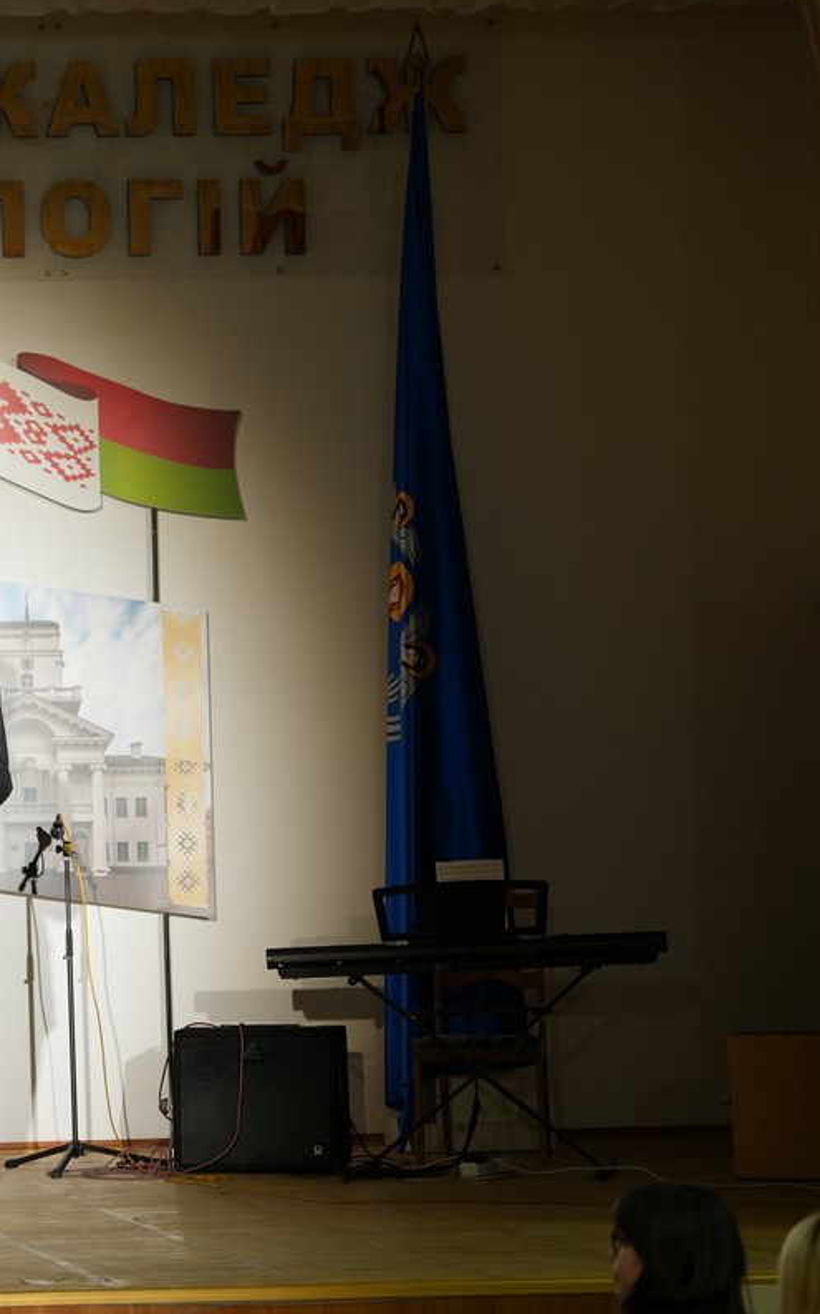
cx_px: -94
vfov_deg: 19.3
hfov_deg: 11.9
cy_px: 655
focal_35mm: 108
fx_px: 3865
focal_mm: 70
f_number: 2.8
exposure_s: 1/100
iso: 640
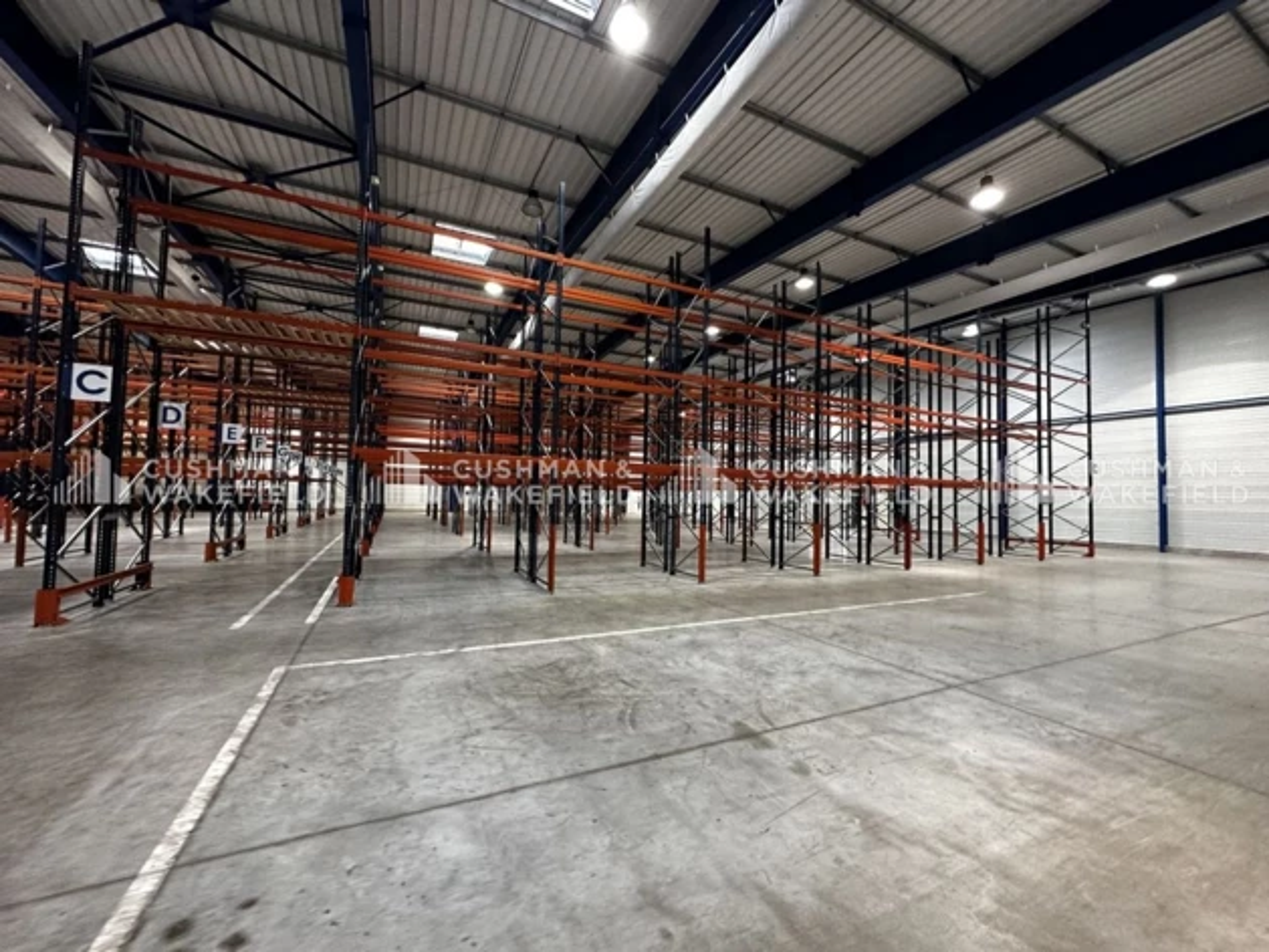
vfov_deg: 85.7
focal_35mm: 14
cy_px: 476
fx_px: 513
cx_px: 634
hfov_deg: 102.1
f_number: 2.2
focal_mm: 2.22
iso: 500
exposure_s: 1/50
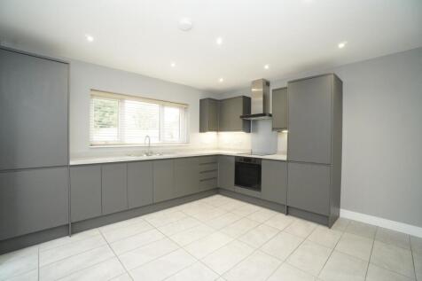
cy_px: 140
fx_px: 176
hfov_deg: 100.4
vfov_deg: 77.3
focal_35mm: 15
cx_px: 211
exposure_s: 1/160
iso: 4000
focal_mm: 10
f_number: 6.3
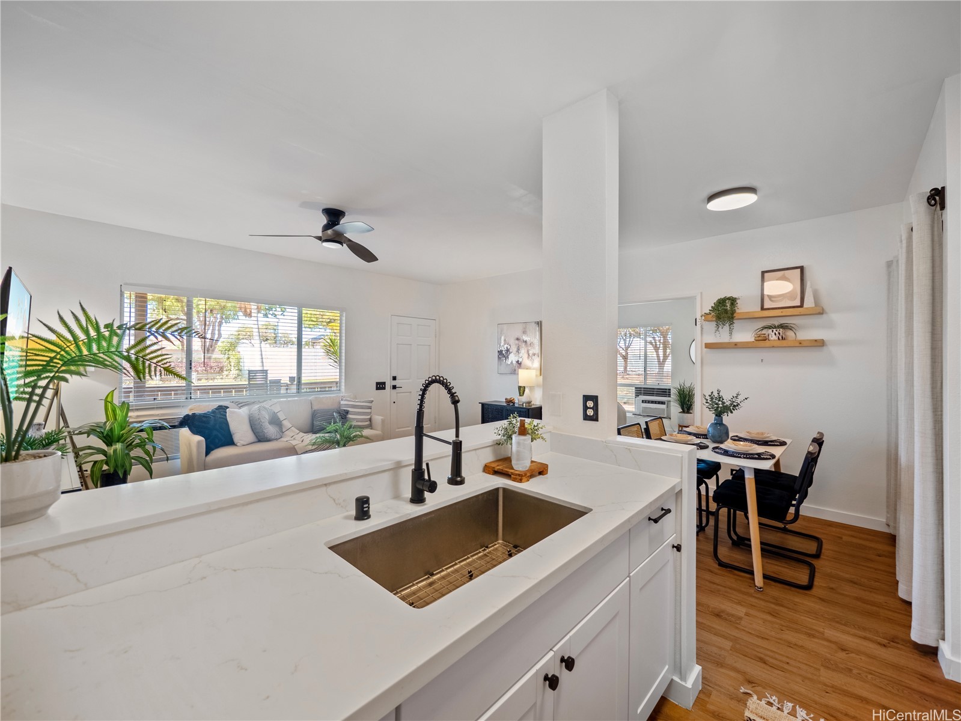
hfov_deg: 102.1
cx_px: 480
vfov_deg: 85.7
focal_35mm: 14
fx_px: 389
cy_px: 360
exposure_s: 1/200
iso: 320
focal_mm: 7
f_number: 4
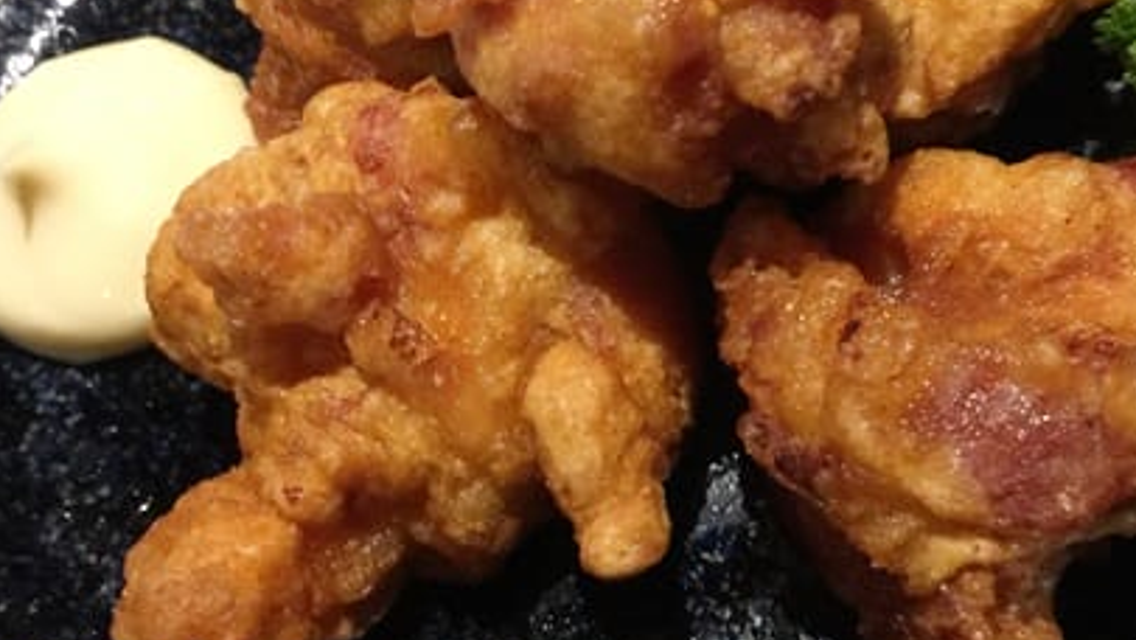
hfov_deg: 39.6
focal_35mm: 52
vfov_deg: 22.7
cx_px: 700
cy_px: 124
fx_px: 1567
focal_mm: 4.15
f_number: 2.2
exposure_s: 1/10
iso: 125
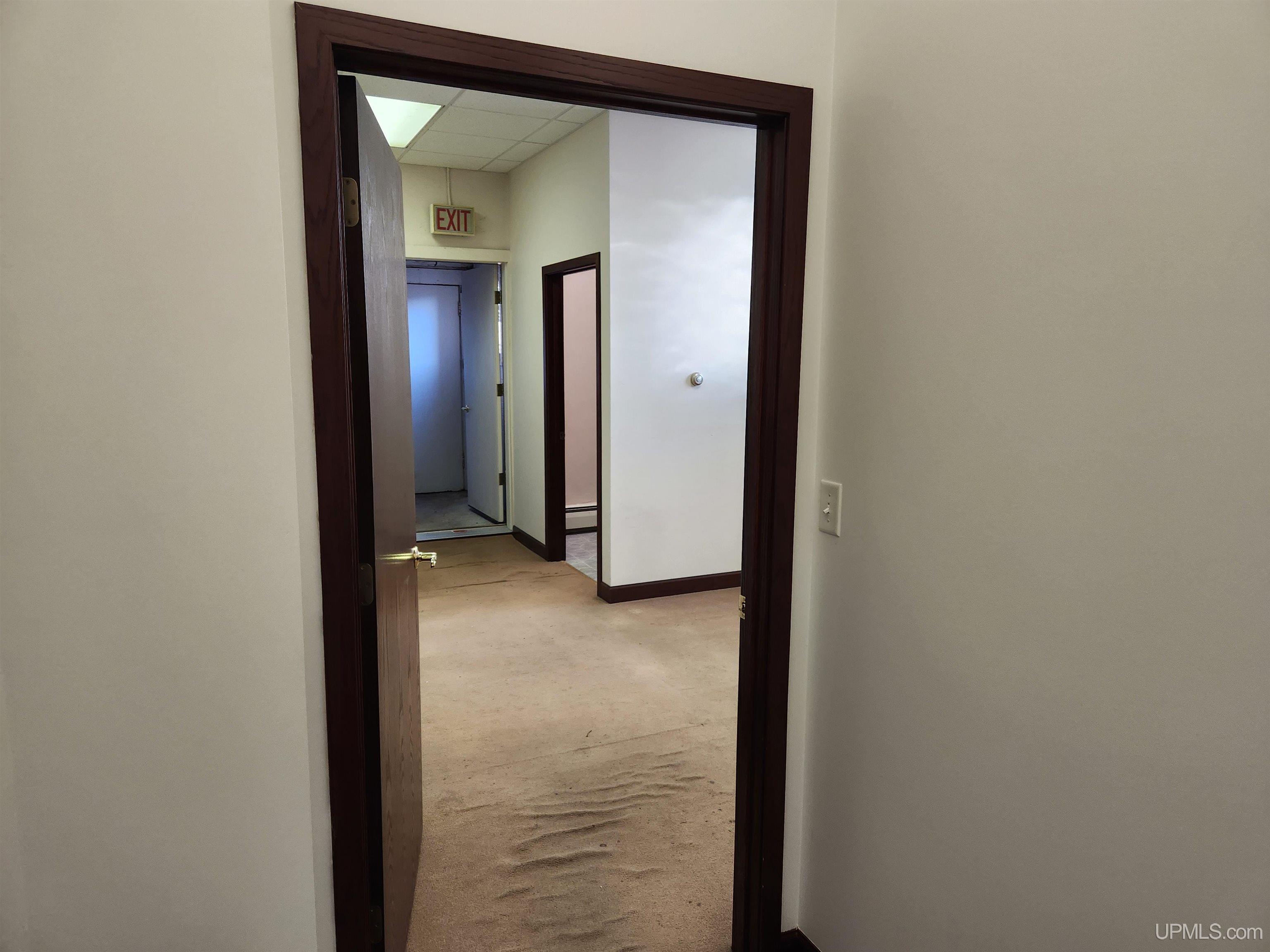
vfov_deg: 58.9
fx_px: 844
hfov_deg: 73.9
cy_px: 476
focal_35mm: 23
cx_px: 635
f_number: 1.8
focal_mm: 5.4
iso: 200
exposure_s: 1/120
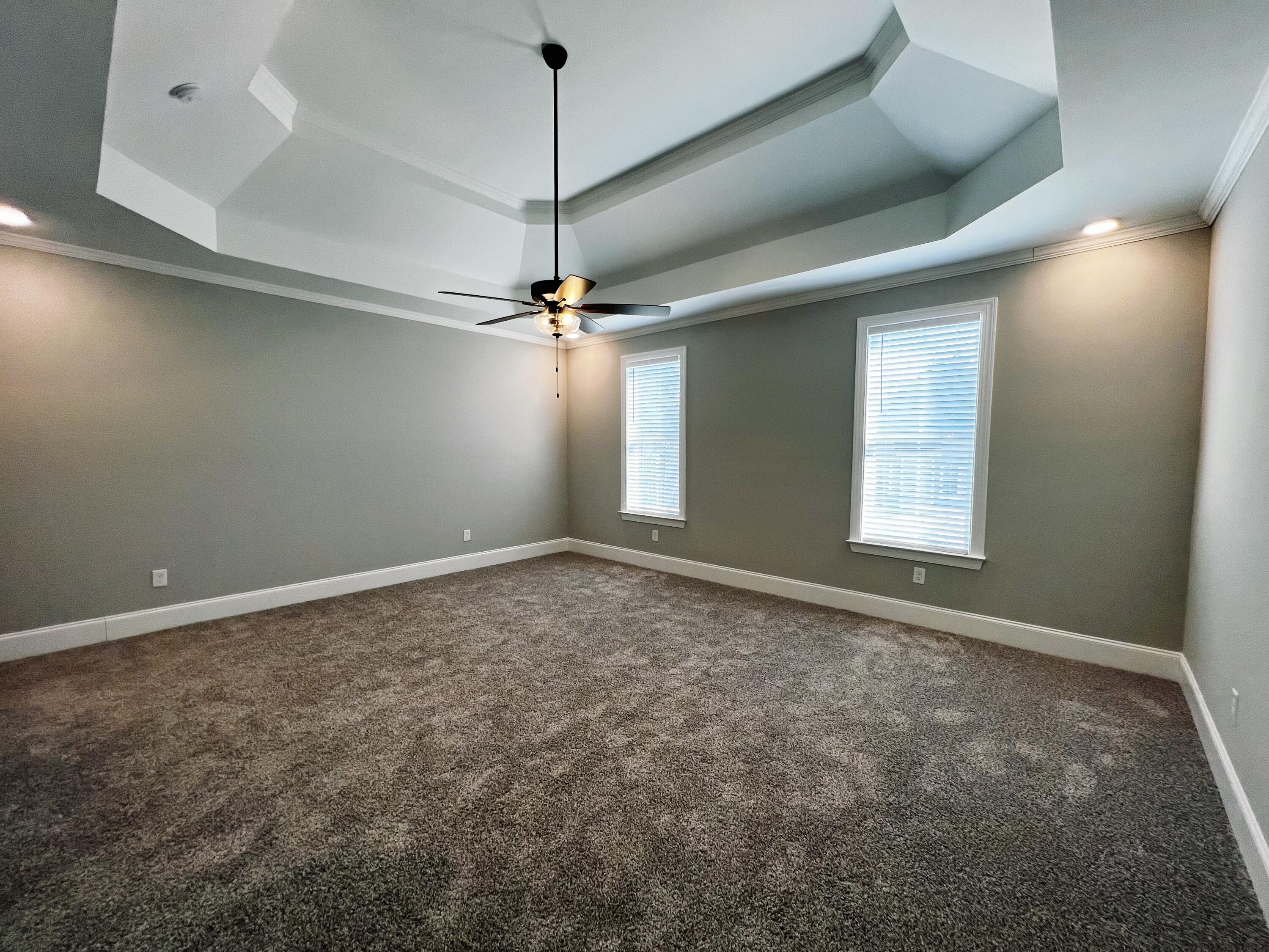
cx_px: 634
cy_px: 476
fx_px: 477
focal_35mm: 13
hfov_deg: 106.2
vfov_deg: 89.9
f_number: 1.8
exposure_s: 1/120
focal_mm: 1.57
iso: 80
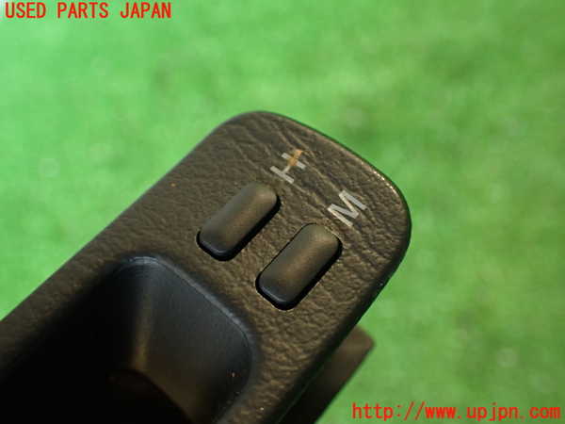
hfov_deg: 56.8
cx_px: 282
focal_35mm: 32
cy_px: 212
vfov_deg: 44.2
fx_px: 522
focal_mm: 5.79
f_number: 2.4
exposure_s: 1/30
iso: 250
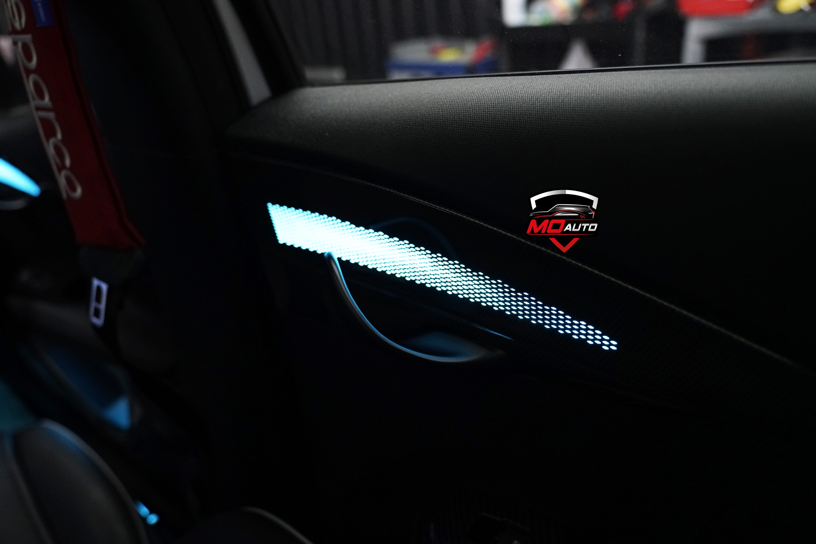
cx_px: 408
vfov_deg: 43.6
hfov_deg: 61.9
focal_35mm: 30
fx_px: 680
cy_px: 272
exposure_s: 1/60
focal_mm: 30
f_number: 4
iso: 4000
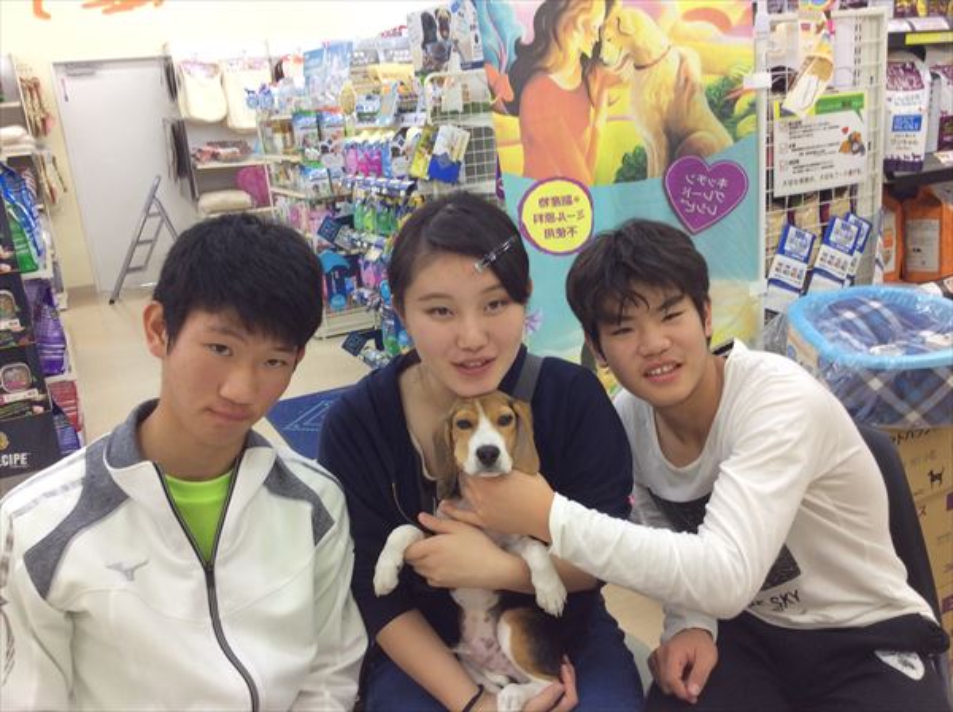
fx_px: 880
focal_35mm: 32
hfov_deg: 56.9
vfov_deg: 44.0
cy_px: 356
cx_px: 476
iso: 40
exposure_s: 1/24
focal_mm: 3.3
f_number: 2.4
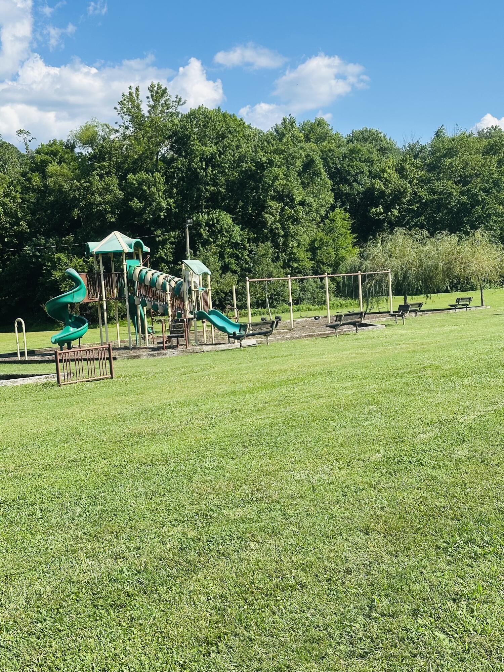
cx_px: 252
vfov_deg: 39.7
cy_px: 336
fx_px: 932
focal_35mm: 48
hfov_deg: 30.3
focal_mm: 6.86
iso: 64
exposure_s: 1/2976
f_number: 1.78
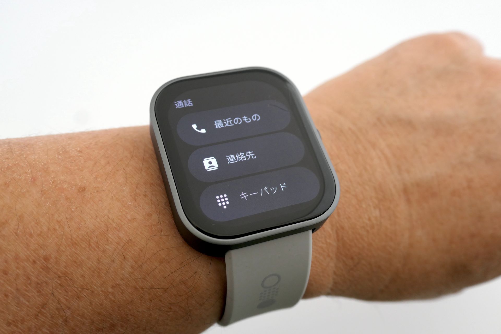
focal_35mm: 36
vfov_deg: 36.9
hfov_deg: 53.1
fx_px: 501
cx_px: 250
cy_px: 167
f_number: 3.7
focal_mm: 13.1
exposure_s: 1/80
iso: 500
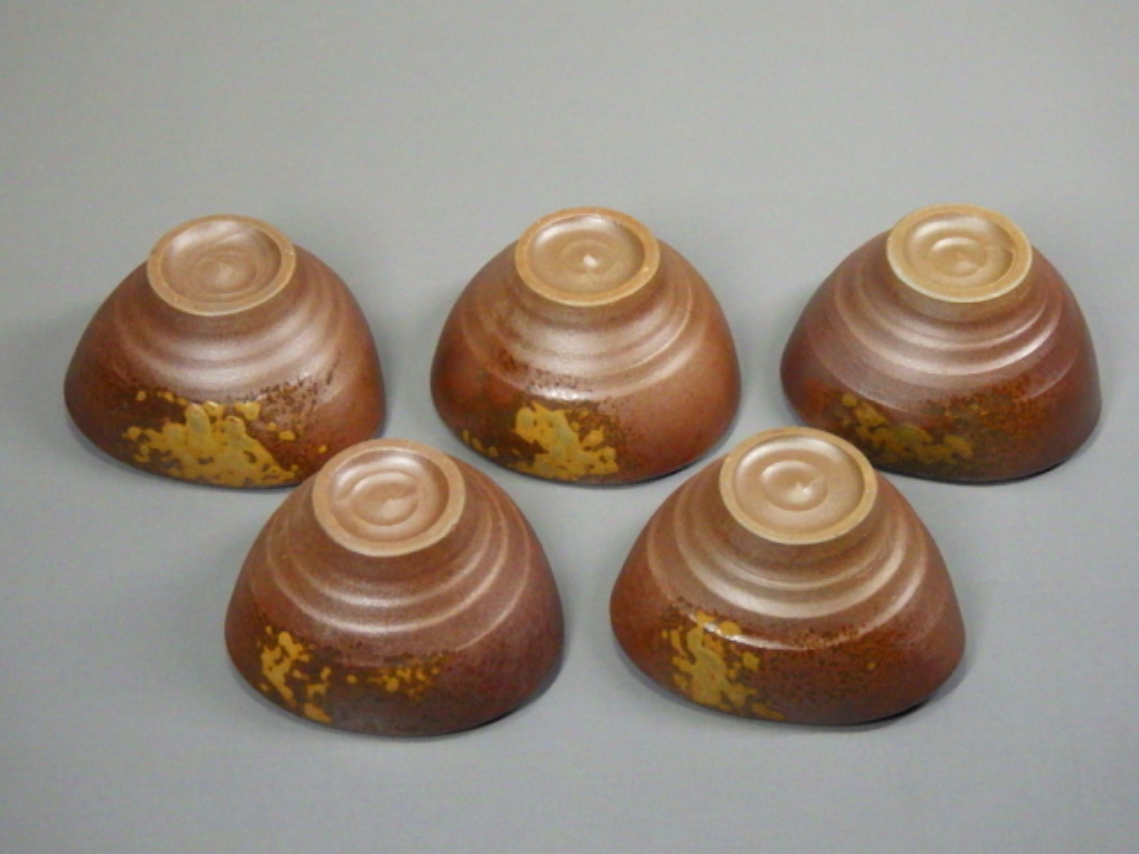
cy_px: 427
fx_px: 2534
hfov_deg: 25.3
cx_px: 570
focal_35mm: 77
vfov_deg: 19.1
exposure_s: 1/60
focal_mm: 13.7
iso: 400
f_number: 4.8
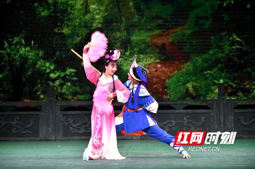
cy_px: 84
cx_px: 128
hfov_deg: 13.7
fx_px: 1062
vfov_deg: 9.1
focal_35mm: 150
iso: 800
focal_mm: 100
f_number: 5.6
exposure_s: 1/125
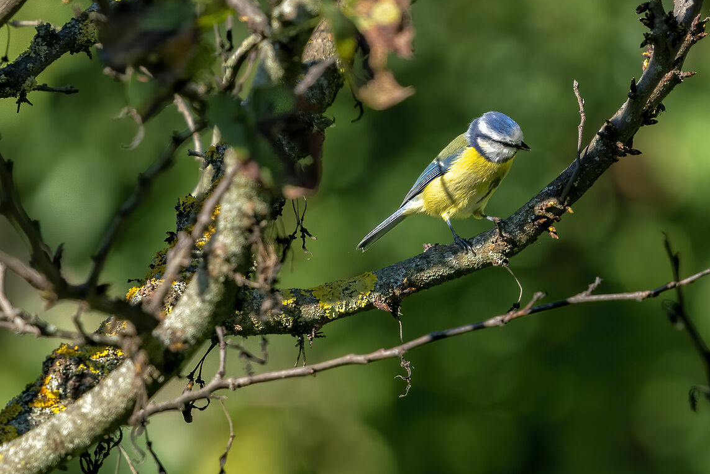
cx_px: 497
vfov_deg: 0.8
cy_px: 202
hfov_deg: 1.2
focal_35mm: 1661
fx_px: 32756
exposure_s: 1/1600
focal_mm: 791
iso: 1600
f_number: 9
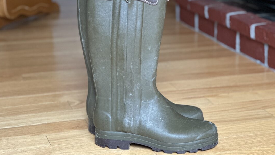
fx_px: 620
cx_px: 137
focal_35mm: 85
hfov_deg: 25.0
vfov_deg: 14.2
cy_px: 62
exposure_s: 1/30
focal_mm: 9
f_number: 2.8
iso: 400
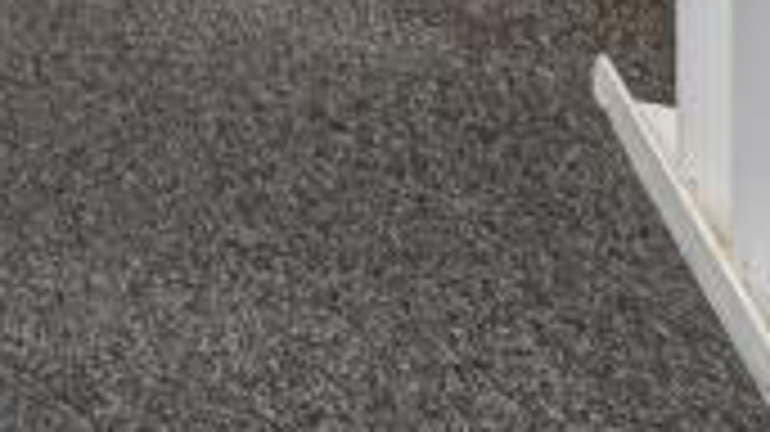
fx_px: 3204
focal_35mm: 157
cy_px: -1346
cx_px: -2076
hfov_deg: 8.7
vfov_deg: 6.2
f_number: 11
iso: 200
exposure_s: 1/13
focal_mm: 20
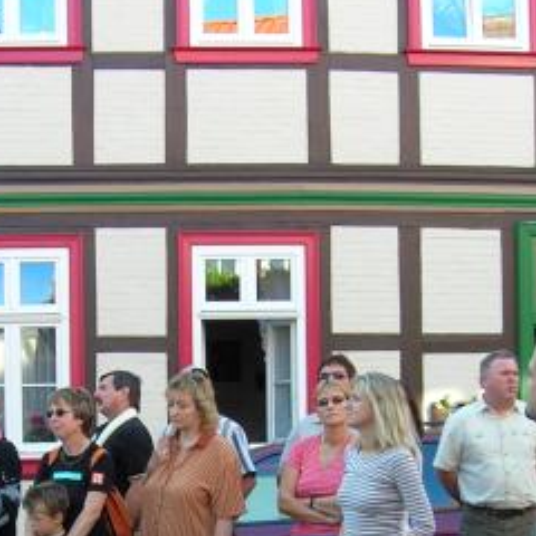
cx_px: 183
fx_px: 1401
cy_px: 469
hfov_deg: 21.6
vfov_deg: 21.2
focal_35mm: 80
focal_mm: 5.7
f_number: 4.9
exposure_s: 1/25.6
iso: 50
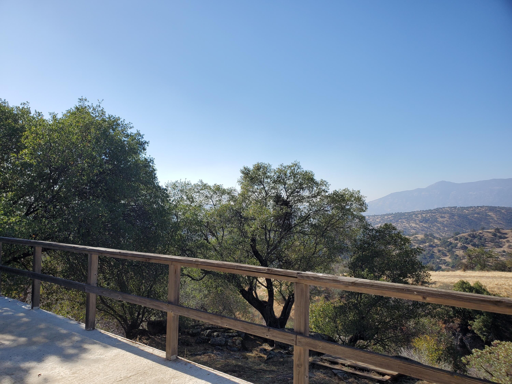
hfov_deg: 67.3
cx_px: 256
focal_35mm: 26
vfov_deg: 53.1
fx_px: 385
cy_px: 192
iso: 50
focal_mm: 4.3
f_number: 2.4
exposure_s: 1/1690
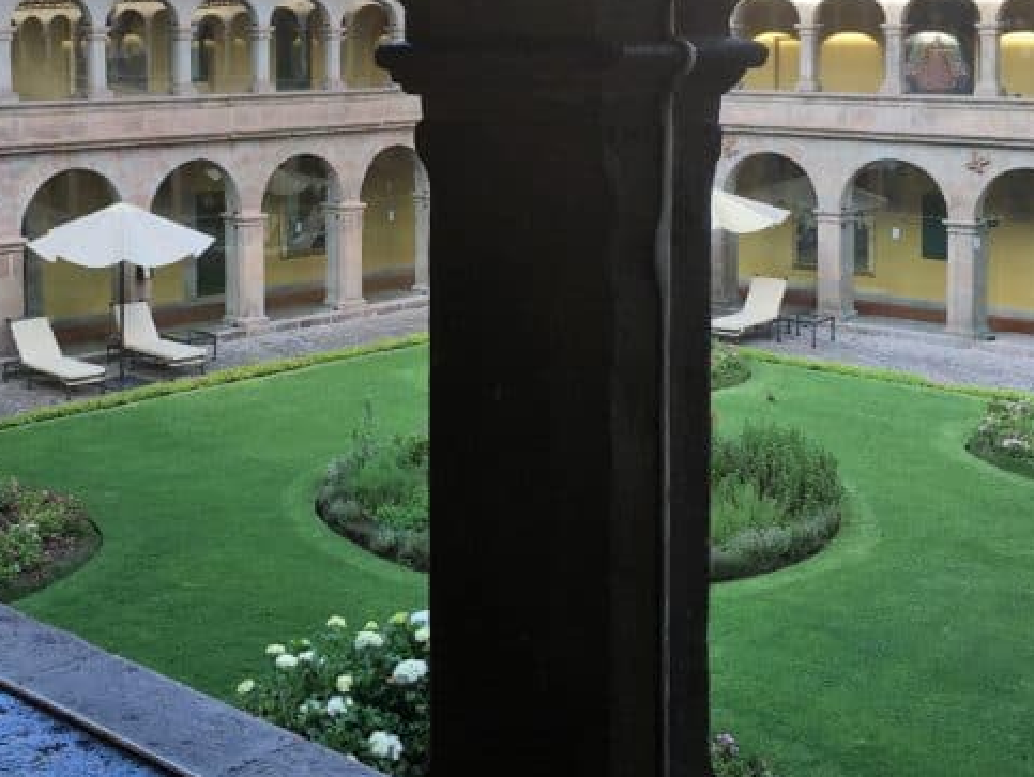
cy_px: 152
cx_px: 430
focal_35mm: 48
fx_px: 1435
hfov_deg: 39.5
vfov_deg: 29.6
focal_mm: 4.15
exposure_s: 1/127
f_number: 2.2
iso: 25
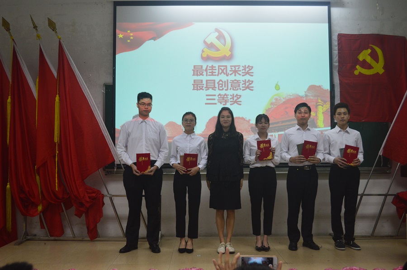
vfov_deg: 36.8
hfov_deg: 53.2
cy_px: 135
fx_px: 407
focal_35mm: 36
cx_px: 204
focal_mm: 24
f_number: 4.5
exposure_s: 1/60
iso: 800
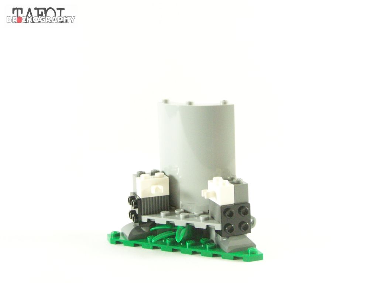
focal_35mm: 64
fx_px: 699
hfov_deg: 30.3
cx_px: 189
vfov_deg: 22.9
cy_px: 142
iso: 400
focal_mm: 10.7
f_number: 3.6
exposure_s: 1/60
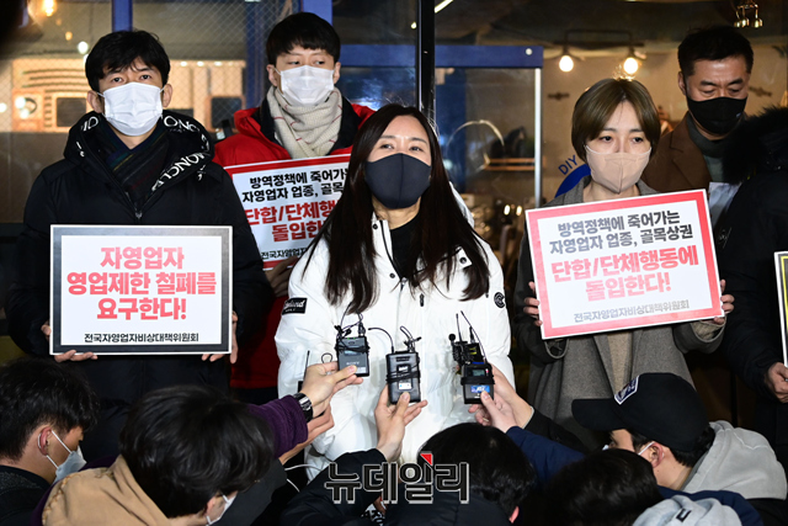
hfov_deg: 25.4
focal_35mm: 80
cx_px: 394
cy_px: 263
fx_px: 1751
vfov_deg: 17.1
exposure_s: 1/125
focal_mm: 80
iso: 5000
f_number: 5
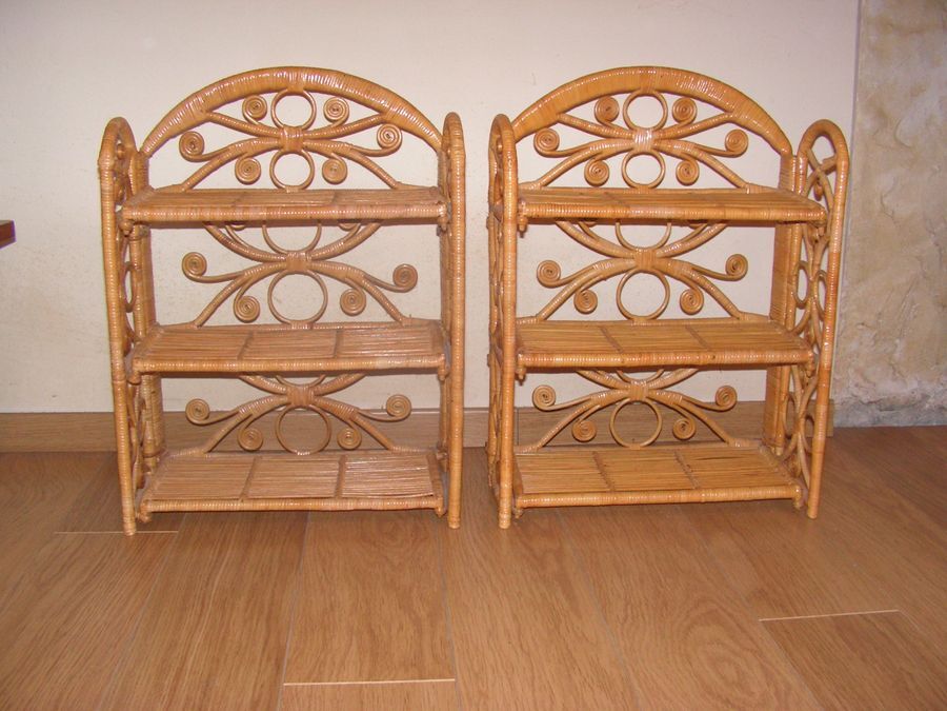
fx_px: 985
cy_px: 356
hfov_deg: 51.4
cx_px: 474
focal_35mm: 36
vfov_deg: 39.7
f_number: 3.2
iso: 200
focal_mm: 6
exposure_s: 1/40
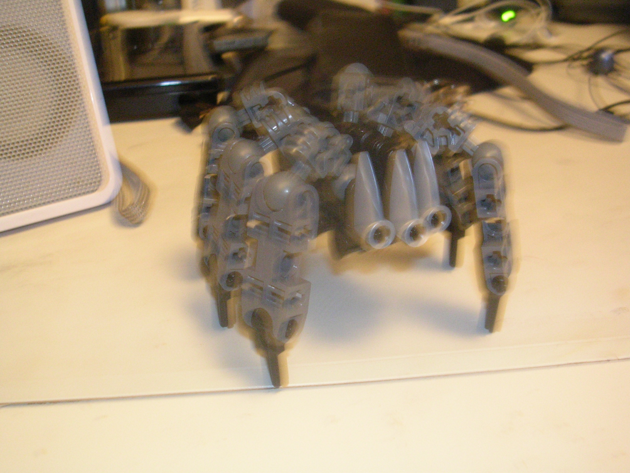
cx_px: 315
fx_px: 783
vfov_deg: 33.6
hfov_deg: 43.9
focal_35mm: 43
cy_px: 236
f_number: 3
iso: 200
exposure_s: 1/13.2
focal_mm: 6.6
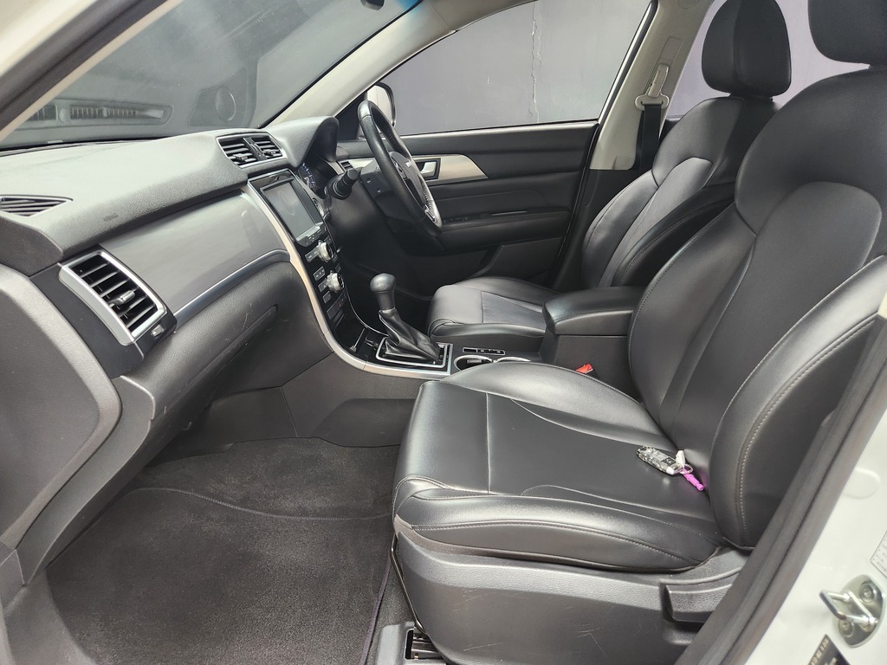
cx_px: 444
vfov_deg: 58.9
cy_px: 332
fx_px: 589
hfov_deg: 73.9
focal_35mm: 23
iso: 250
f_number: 1.8
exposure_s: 1/100
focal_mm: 5.4
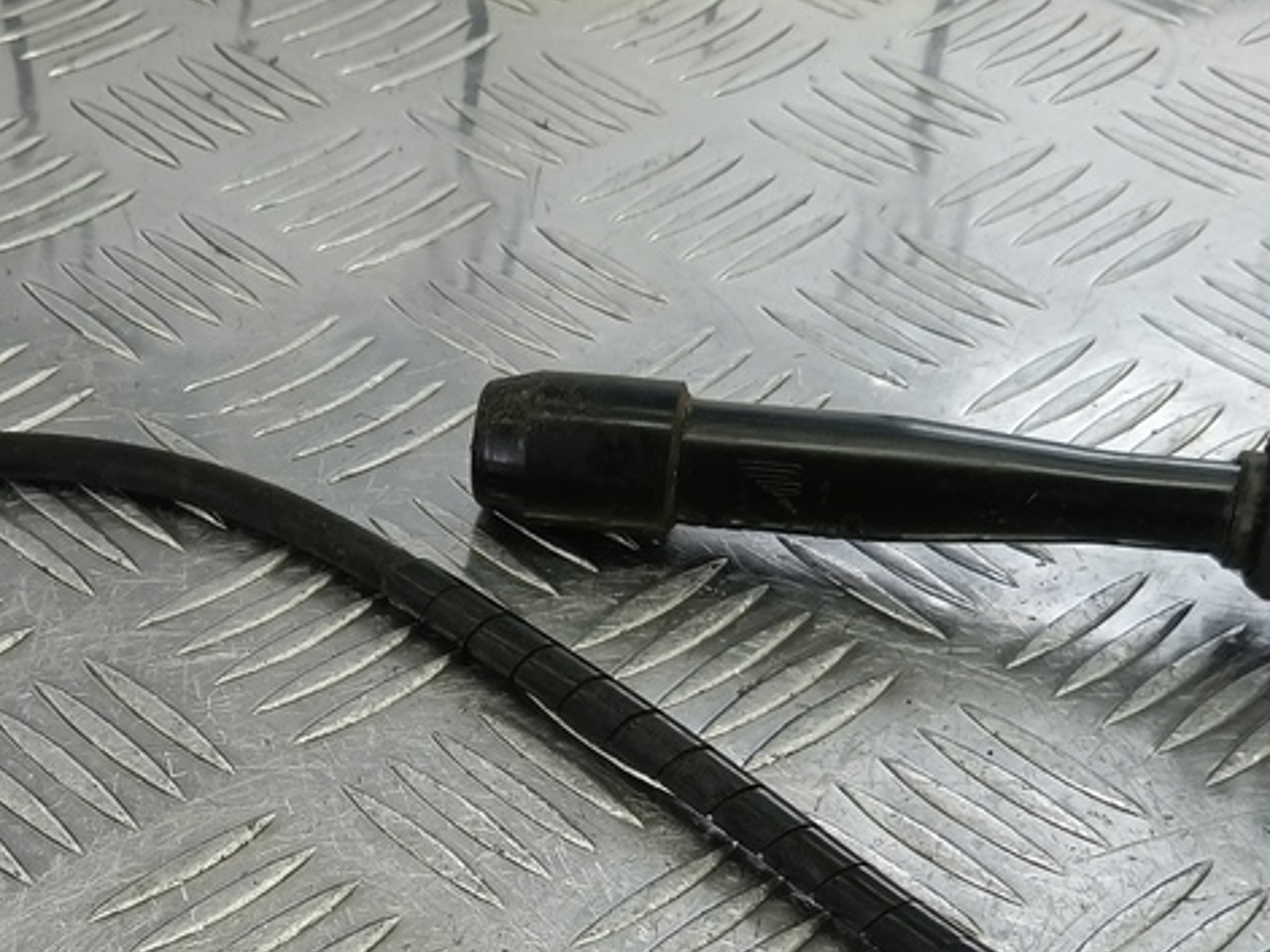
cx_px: 388
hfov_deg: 37.6
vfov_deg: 27.0
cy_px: 1014
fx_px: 1834
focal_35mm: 50
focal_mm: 4.11
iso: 85
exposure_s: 1/50
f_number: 1.6
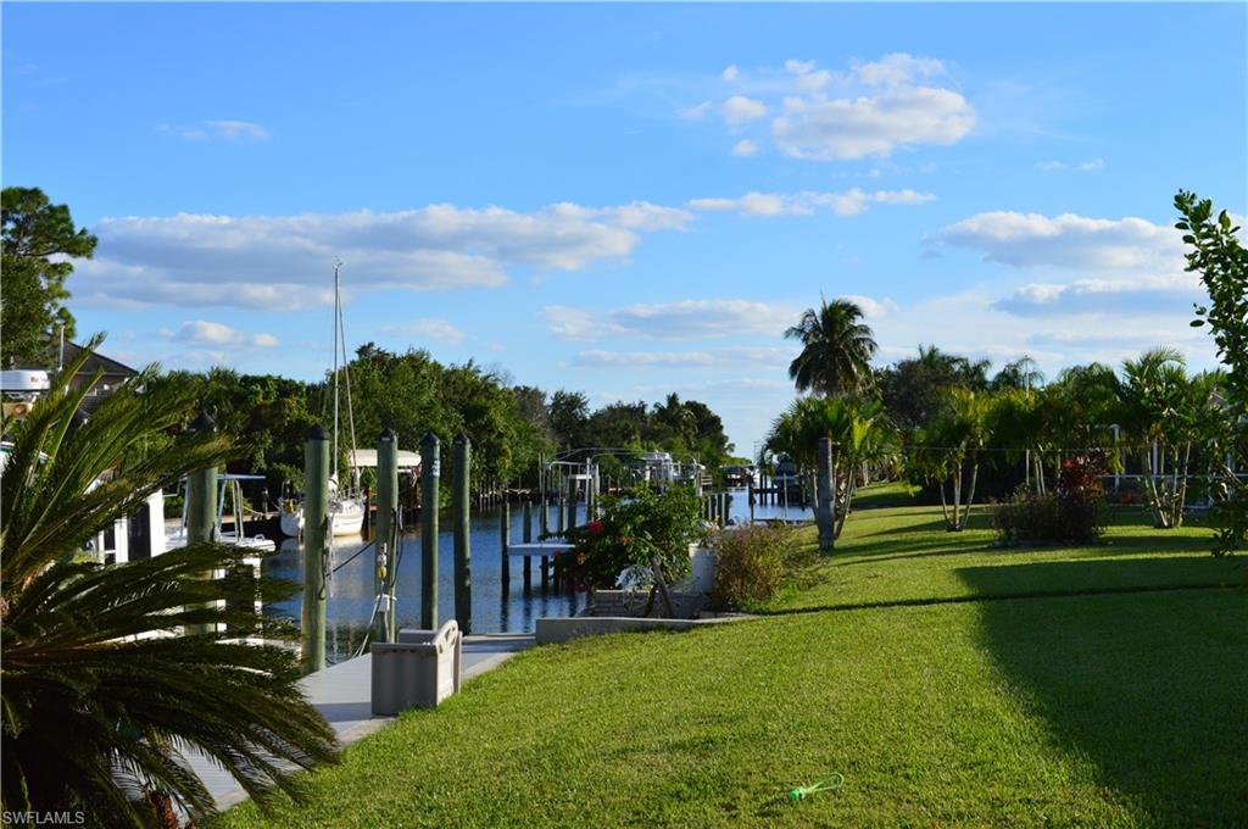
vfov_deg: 26.4
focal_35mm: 51
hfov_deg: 38.9
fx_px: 1766
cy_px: 414
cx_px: 624
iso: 400
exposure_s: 1/500
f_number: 11
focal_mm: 34
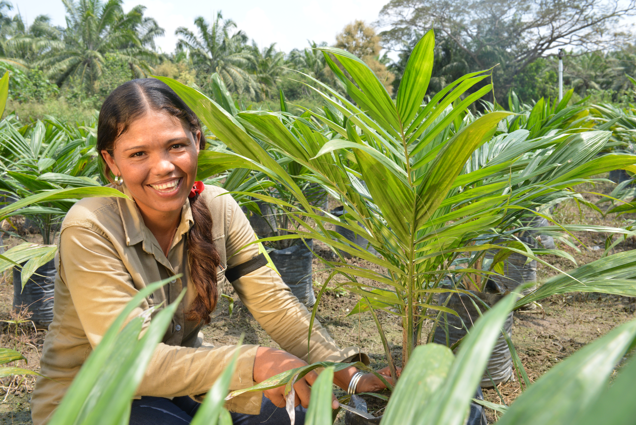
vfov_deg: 35.1
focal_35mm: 38
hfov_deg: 50.7
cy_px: 212
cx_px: 318
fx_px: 672
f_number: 13
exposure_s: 1/200
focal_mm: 38
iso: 500
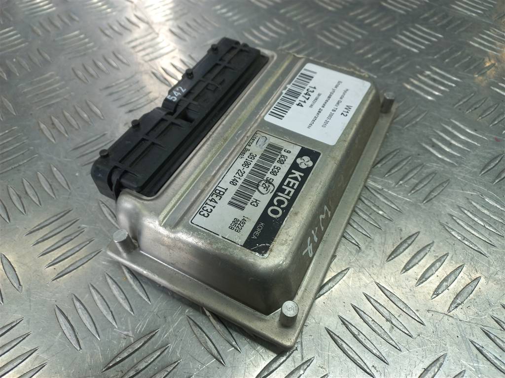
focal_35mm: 25
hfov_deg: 69.4
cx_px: 252
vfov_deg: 54.9
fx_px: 365
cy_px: 189
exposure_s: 1/50
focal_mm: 4.6
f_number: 1.8
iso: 50
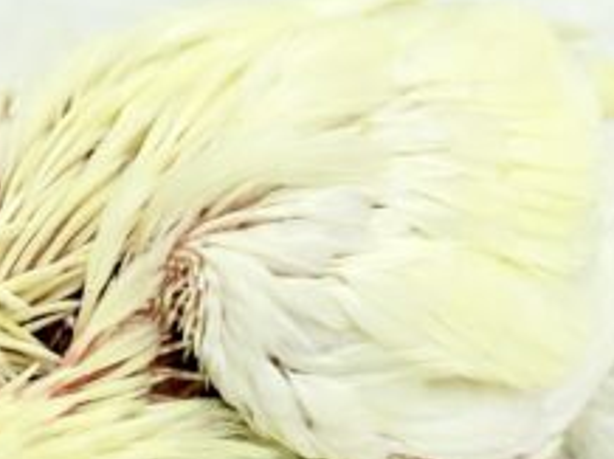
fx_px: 2711
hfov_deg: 12.9
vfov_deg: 9.7
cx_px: 180
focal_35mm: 153
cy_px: 163
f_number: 1.6
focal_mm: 5.96
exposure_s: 1/100
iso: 50
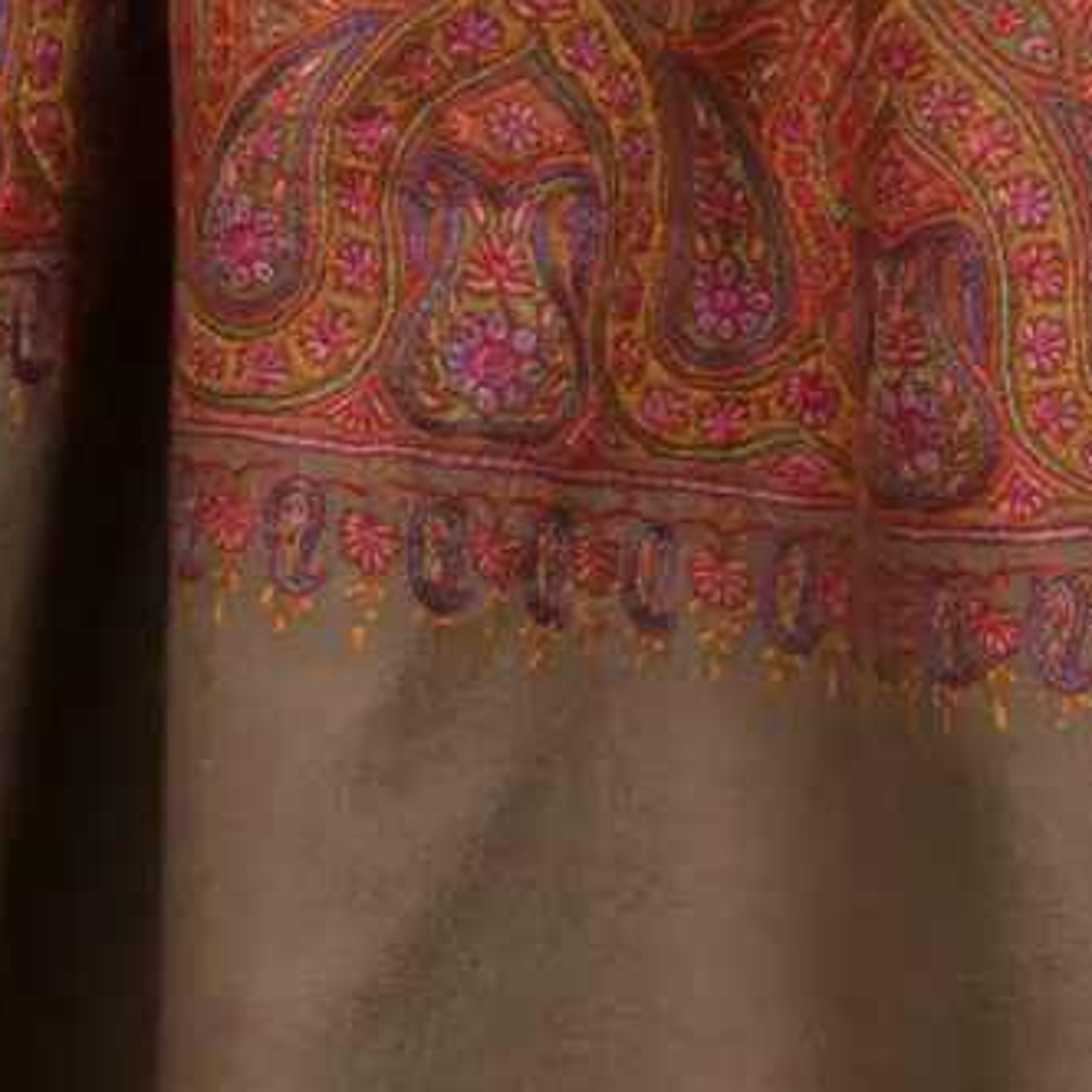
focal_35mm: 431
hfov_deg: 4.1
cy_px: -1441
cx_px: 1016
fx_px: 15383
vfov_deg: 4.0
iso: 125
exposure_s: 1/200
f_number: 6.3
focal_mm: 66
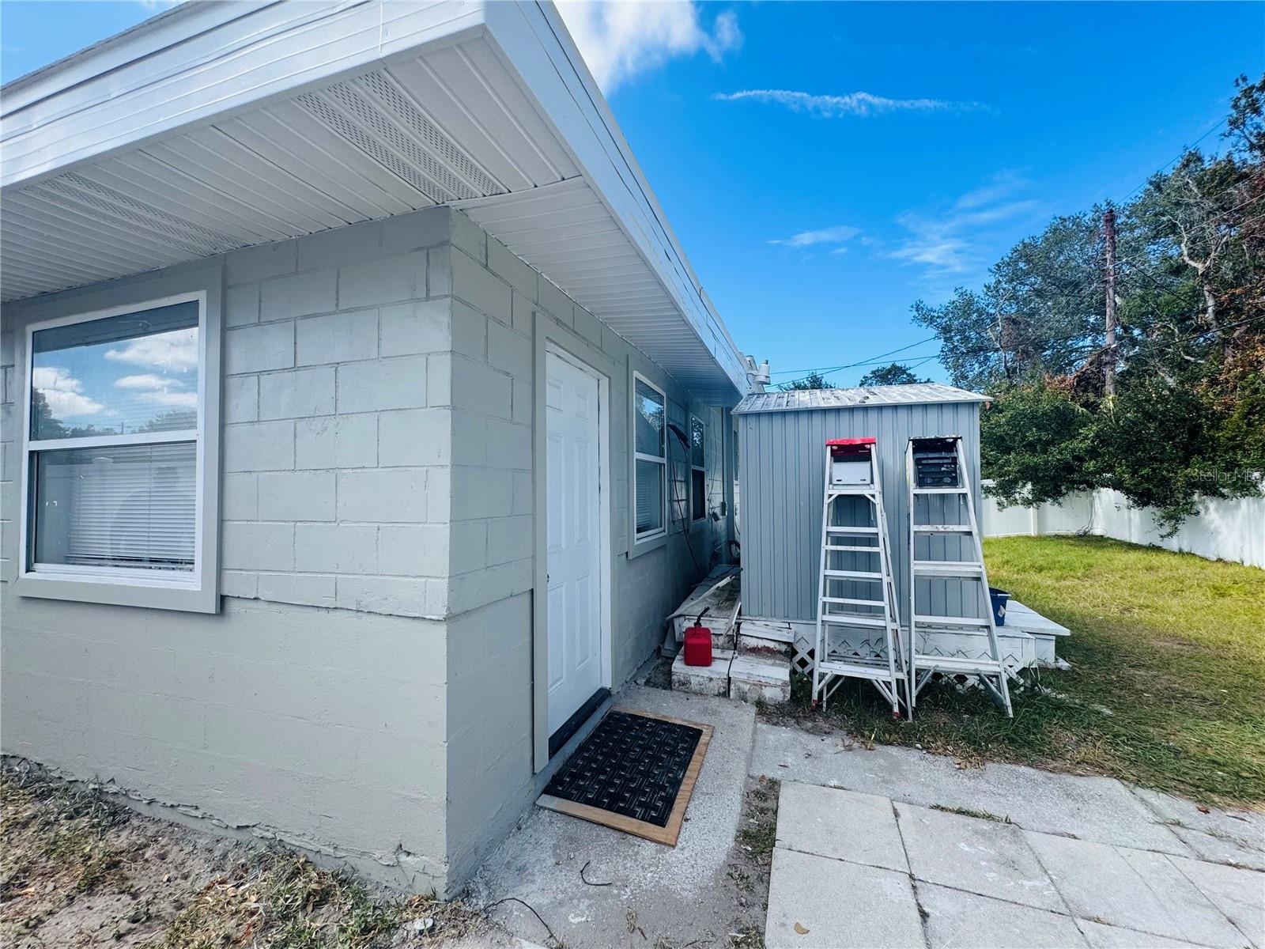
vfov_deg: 85.7
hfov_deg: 102.1
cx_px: 632
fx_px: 512
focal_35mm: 14
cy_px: 474
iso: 40
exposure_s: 1/910
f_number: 2.2
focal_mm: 2.22
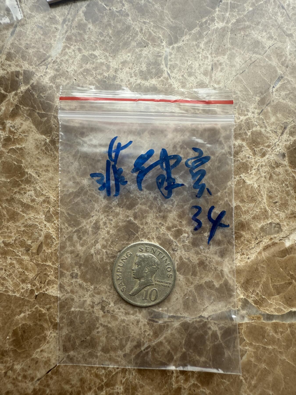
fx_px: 274
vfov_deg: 71.6
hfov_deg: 56.8
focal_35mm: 24
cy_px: 198
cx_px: 148
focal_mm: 2.22
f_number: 2.2
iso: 80
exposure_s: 1/99
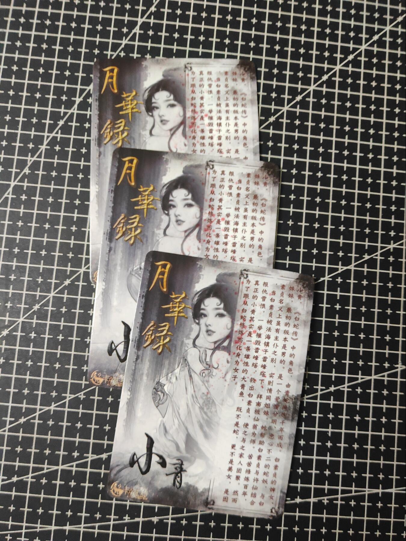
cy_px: 270
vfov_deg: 65.3
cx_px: 203
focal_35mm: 27
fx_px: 422
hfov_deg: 51.4
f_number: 1.9
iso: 1600
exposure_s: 1/50
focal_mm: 5.52
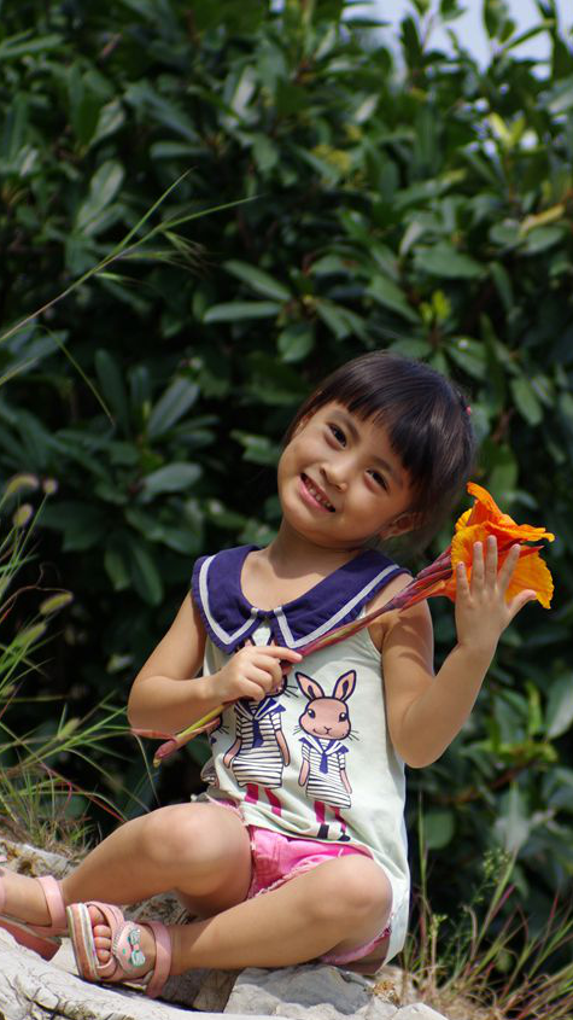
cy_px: 579
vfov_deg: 9.7
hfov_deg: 5.4
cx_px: 392
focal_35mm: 223
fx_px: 6026
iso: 100
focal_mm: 100
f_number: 4.5
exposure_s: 1/500
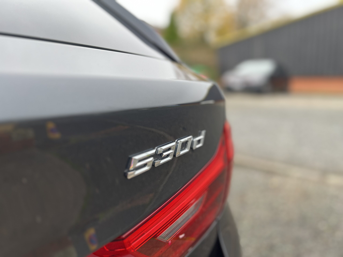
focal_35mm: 26
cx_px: 172
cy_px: 128
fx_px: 258
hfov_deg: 67.3
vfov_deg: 53.1
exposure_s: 1/146
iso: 50
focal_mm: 5.7
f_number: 1.5
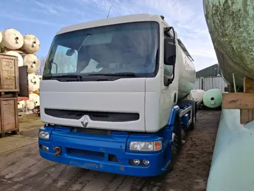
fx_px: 183
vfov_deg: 54.9
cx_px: 127
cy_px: 96
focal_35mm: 25
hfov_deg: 69.4
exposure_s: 1/1163
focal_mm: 4.69
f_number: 1.8
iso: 32
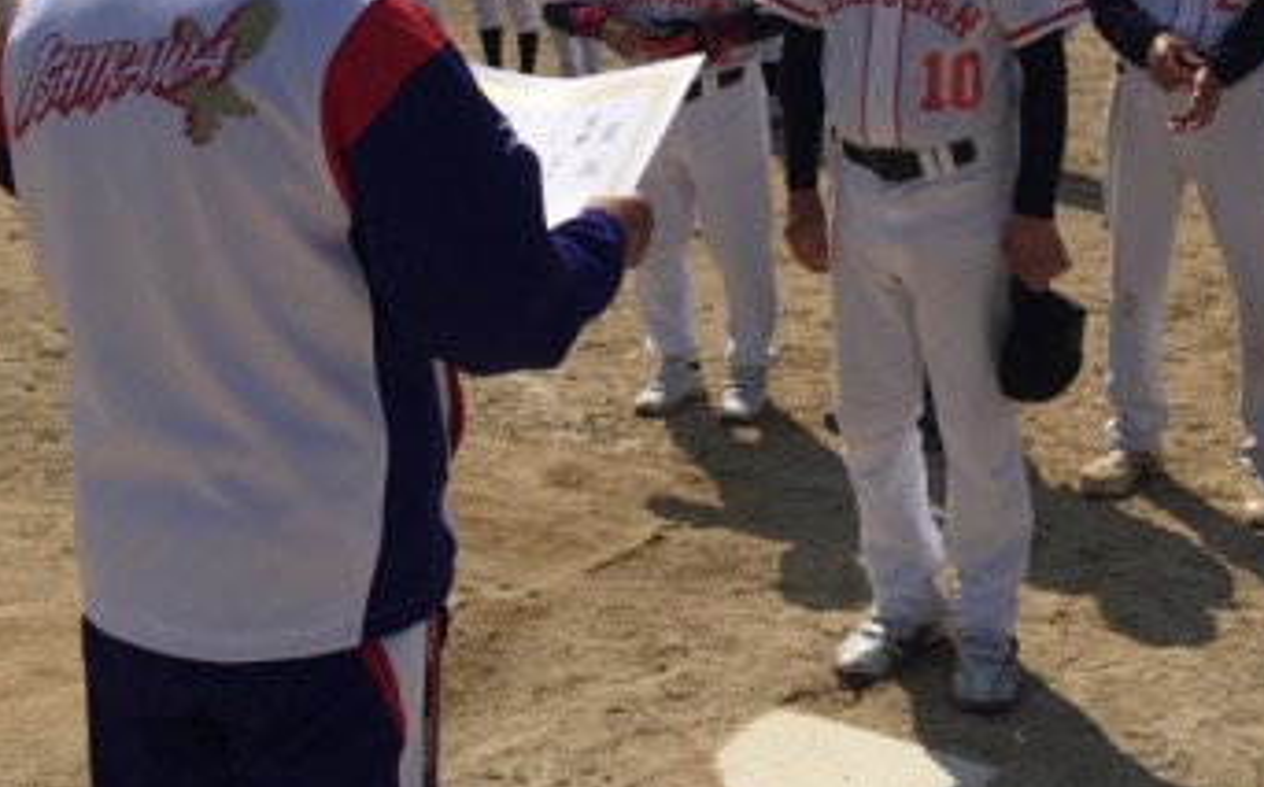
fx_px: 1858
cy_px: 70
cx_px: 650
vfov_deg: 23.3
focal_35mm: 54
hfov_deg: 37.6
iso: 32
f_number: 2.2
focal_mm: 4.15
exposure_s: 1/5650
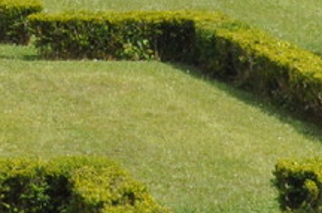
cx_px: -338
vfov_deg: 3.5
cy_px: -124
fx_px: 3490
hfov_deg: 5.2
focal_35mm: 391
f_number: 13
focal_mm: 44
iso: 640
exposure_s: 1/640
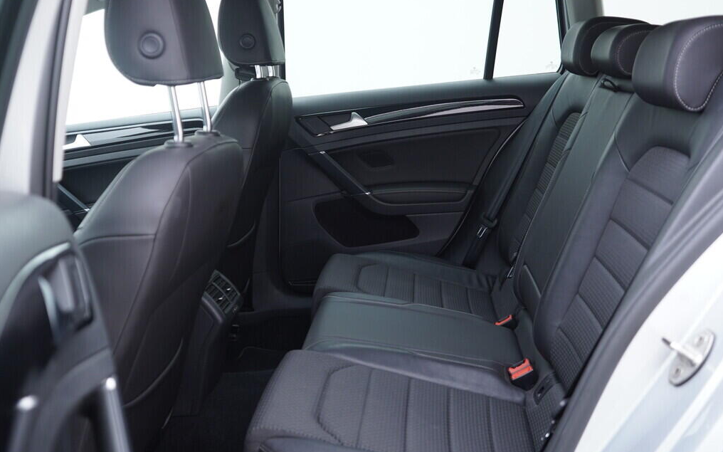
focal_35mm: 37
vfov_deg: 34.4
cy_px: 216
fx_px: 729
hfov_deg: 52.7
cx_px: 362
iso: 250
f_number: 2.8
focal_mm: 24
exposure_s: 1/40
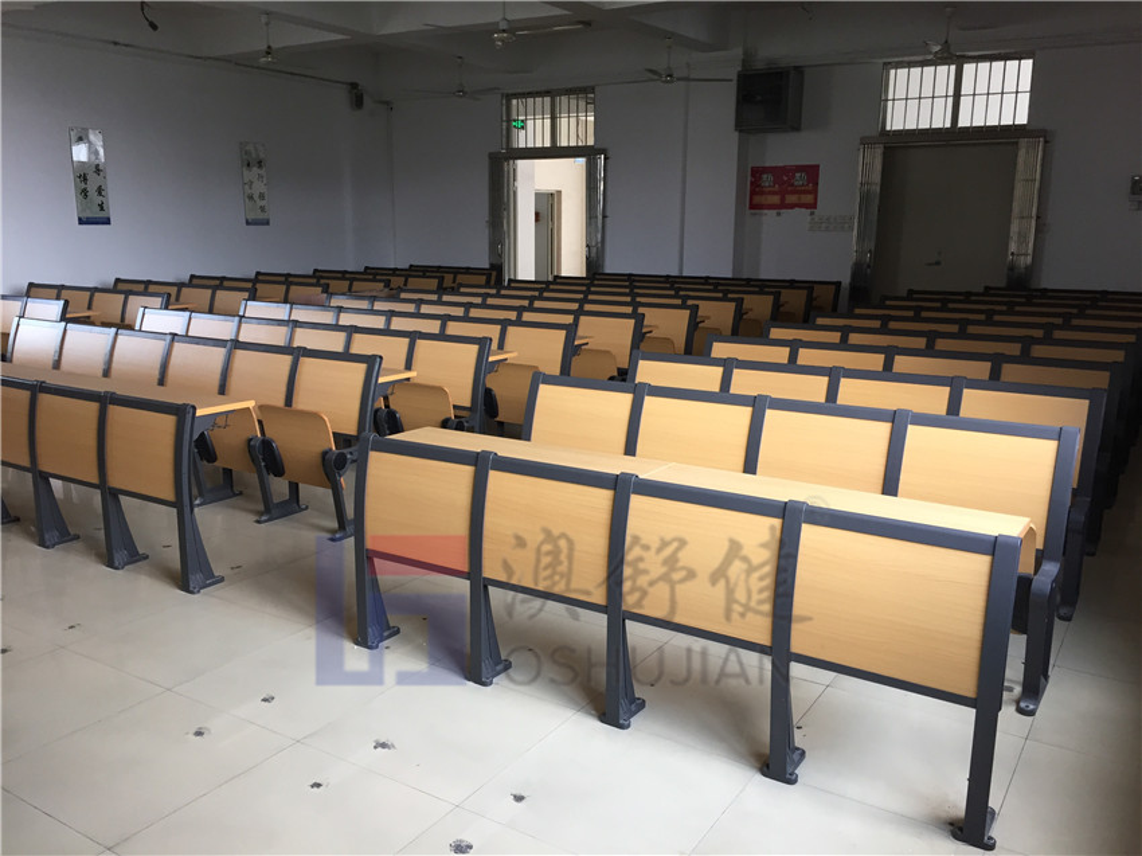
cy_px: 428
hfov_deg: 61.7
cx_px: 571
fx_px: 956
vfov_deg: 48.2
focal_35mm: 29
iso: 64
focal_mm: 4.15
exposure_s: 1/30
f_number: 2.2
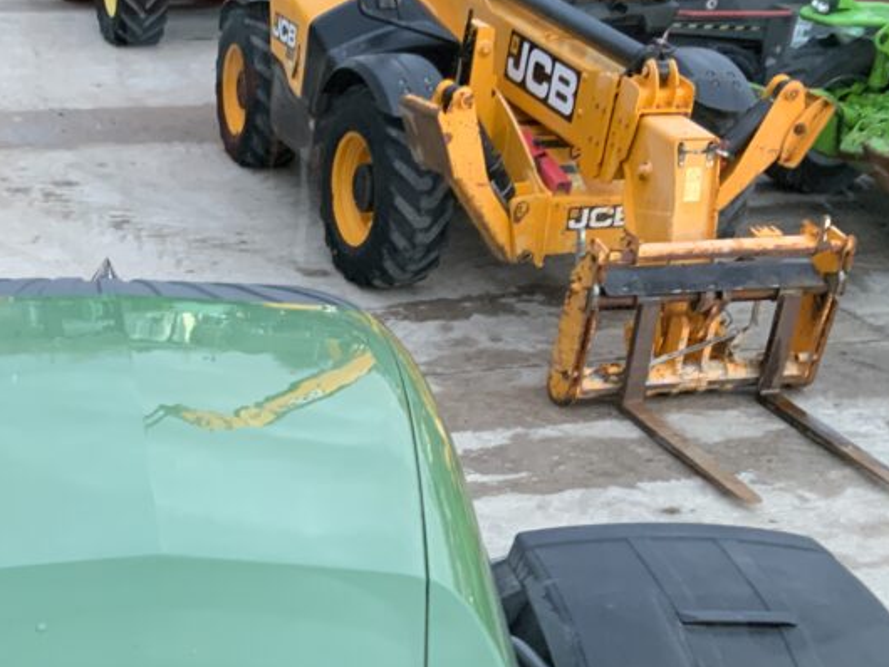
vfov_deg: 25.7
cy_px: 525
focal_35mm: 56
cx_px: 183
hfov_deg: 33.4
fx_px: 1439
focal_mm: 3
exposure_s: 1/60
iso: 160
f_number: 1.8
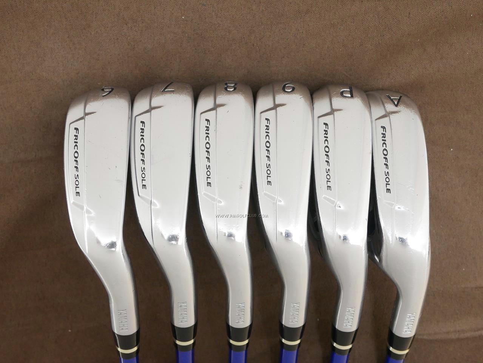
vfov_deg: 29.1
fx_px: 698
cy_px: 182
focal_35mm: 50
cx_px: 242
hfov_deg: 38.2
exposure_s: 1/20
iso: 1600
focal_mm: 25
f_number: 4.5
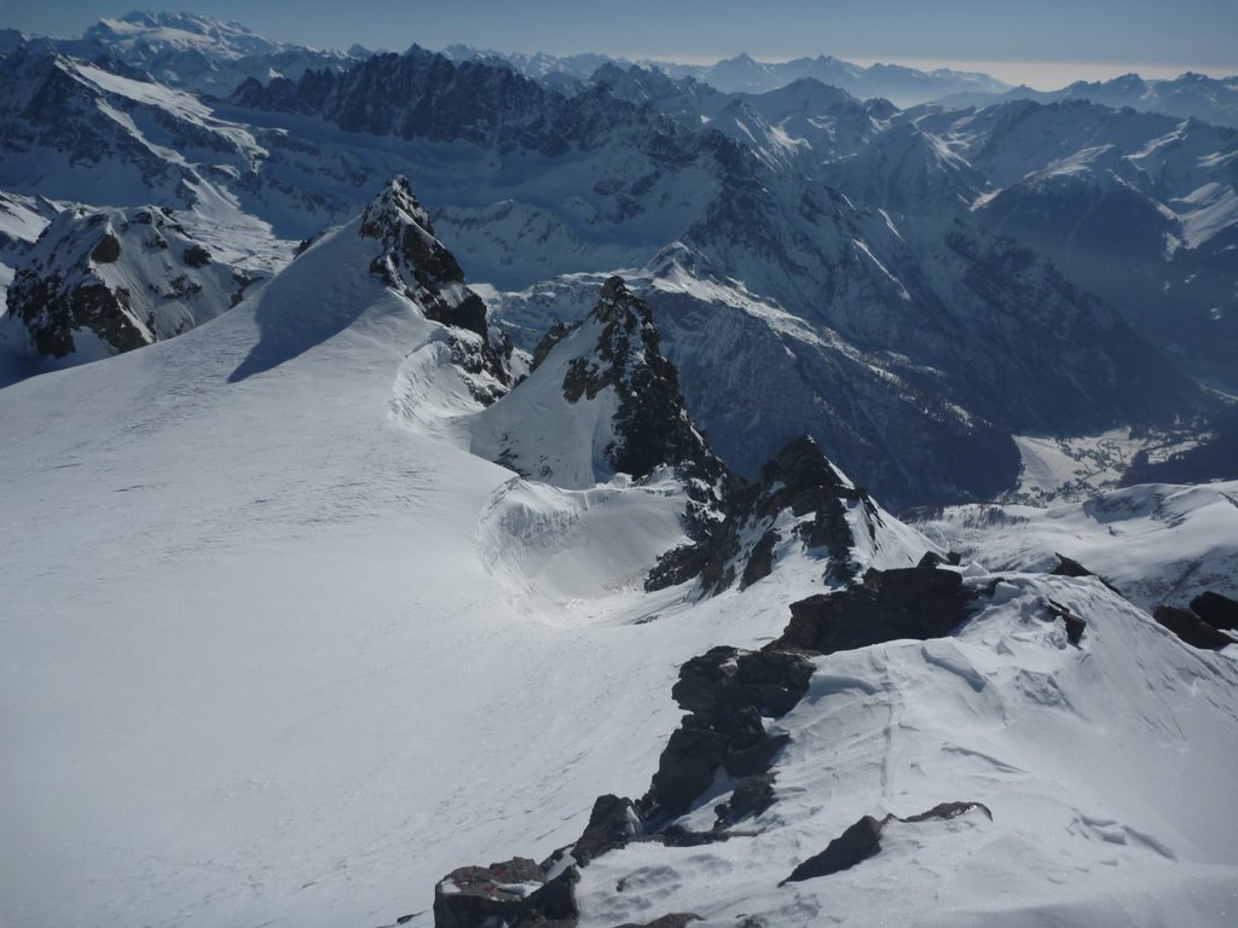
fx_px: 1001
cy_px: 464
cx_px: 619
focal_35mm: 28
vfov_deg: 49.7
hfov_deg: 63.4
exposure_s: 1/500
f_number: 10
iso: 80
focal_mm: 4.9
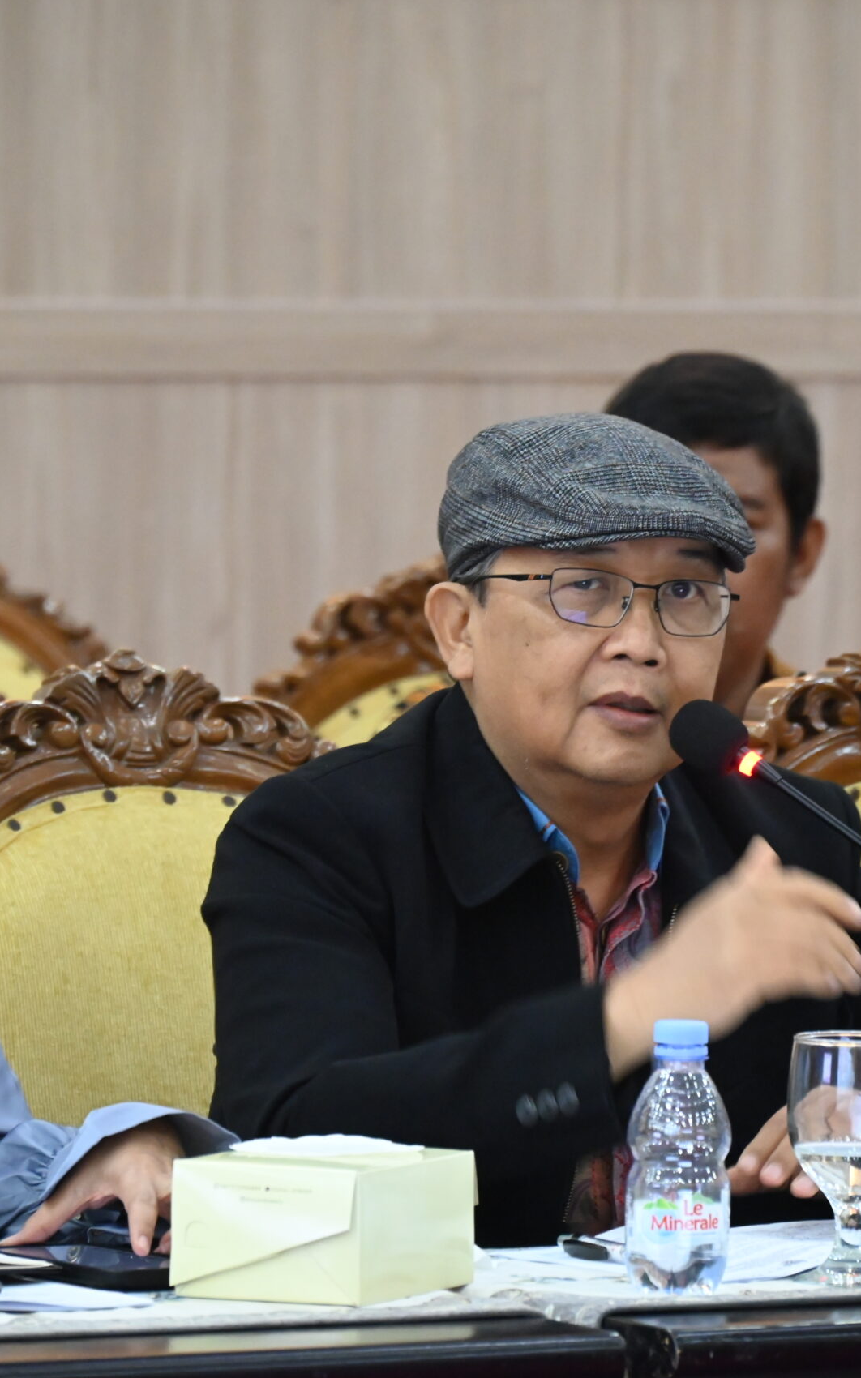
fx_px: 11530
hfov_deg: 4.3
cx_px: 556
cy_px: 689
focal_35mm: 307
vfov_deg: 6.8
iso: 6400
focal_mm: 200
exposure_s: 1/50
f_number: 6.3
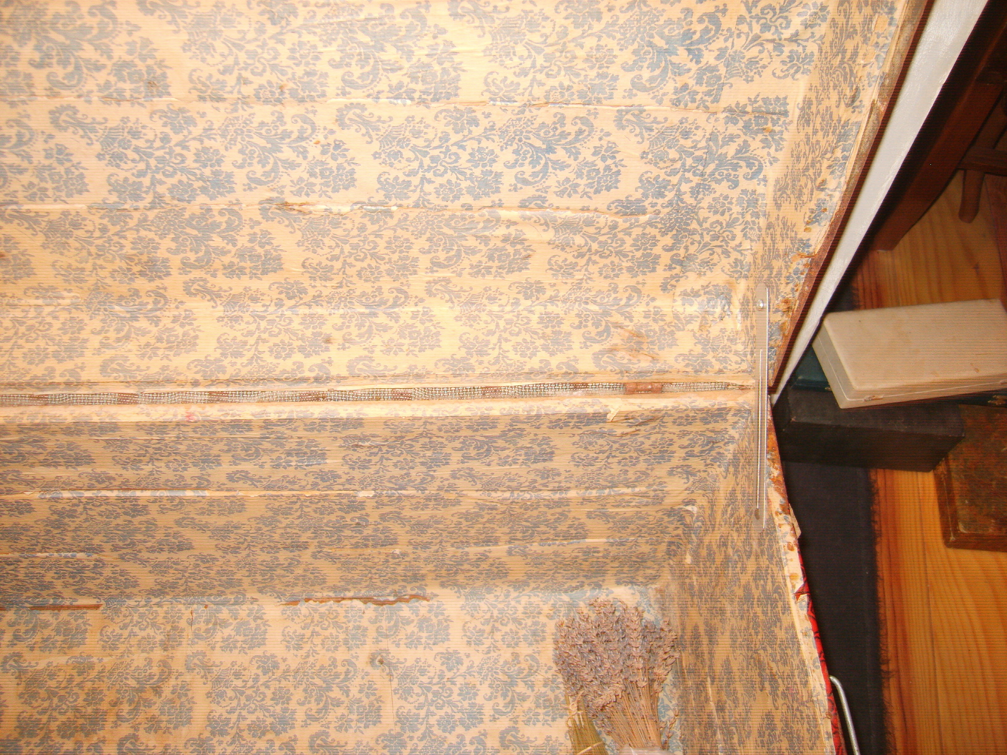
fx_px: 1018
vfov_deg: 40.7
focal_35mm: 35
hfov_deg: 52.6
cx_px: 504
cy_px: 378
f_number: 2.8
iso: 100
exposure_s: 1/30
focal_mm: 7.4
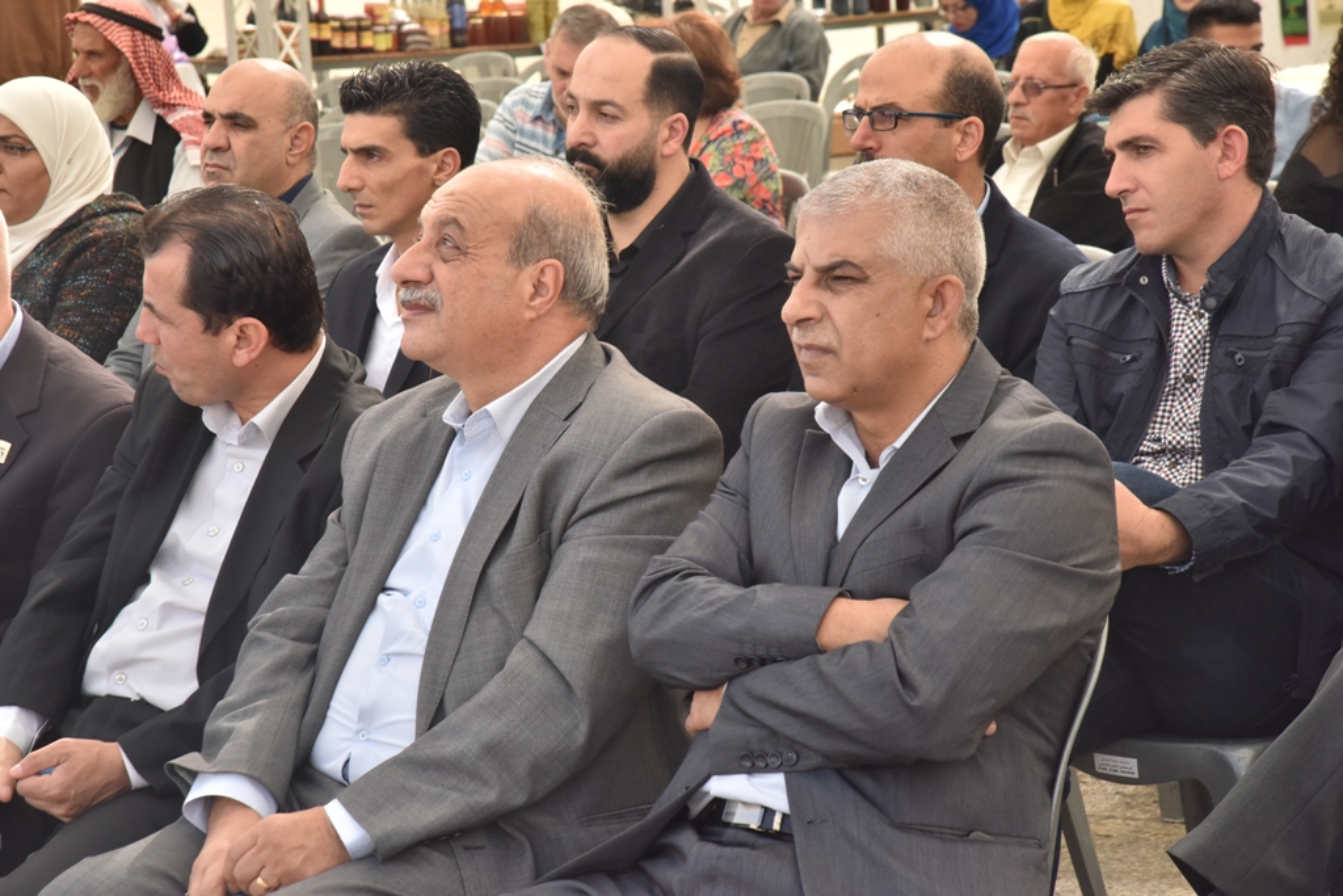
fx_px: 4477
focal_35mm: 120
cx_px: 672
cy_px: 448
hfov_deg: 17.1
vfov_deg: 11.4
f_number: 13
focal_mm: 120
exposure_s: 1/640
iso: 1600
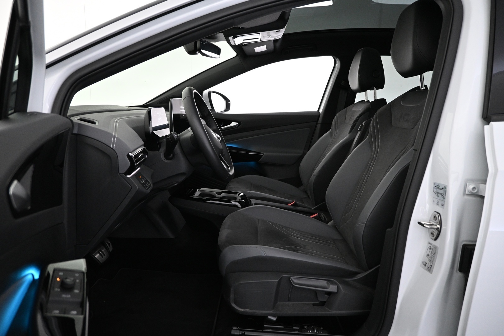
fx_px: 336
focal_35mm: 24
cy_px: 168
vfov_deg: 53.1
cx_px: 252
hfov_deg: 73.7
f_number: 3.5
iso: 1600
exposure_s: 1/50
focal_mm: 16
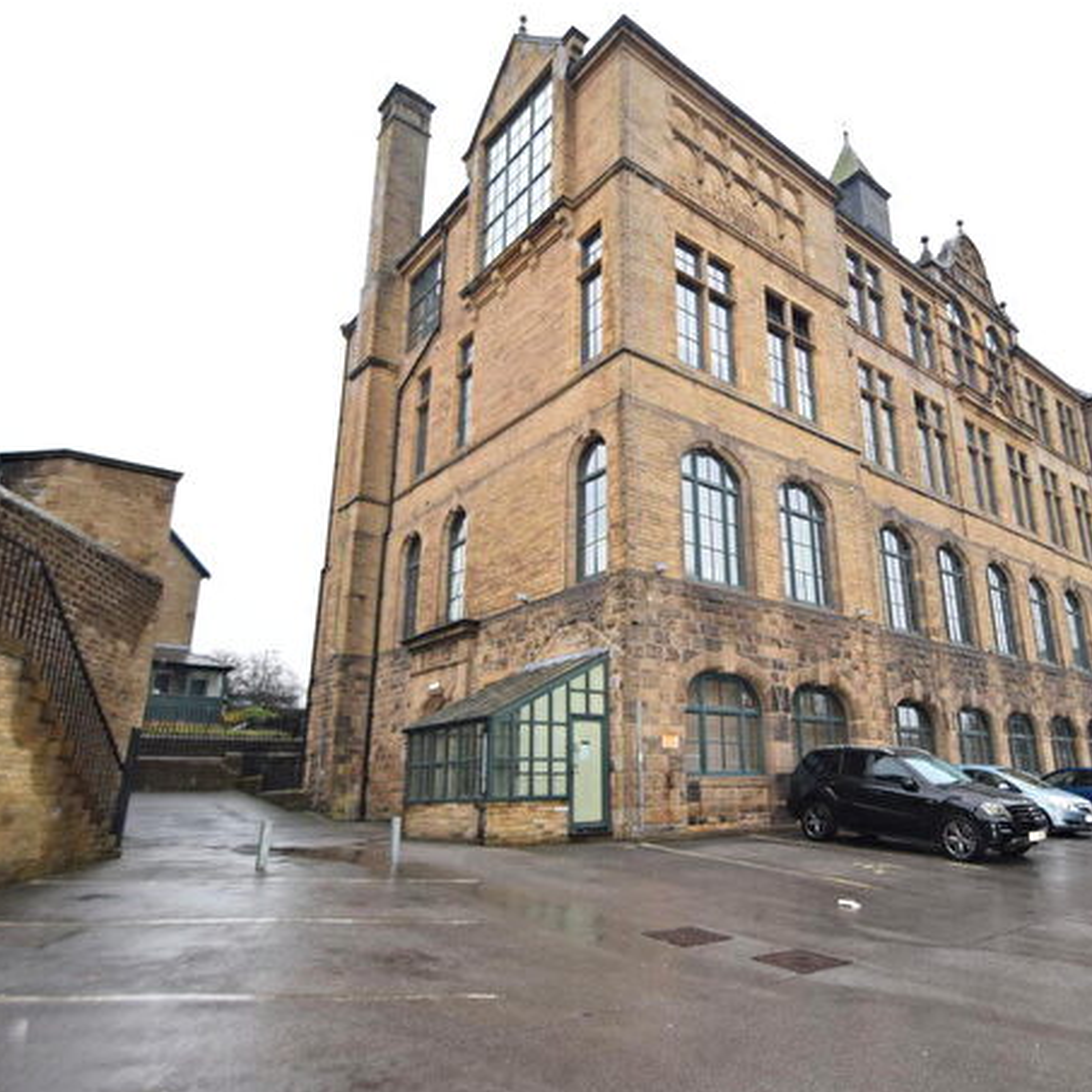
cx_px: 675
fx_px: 773
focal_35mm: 22
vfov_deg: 70.5
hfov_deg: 69.5
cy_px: 546
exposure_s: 1/100
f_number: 5
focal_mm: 11
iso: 800
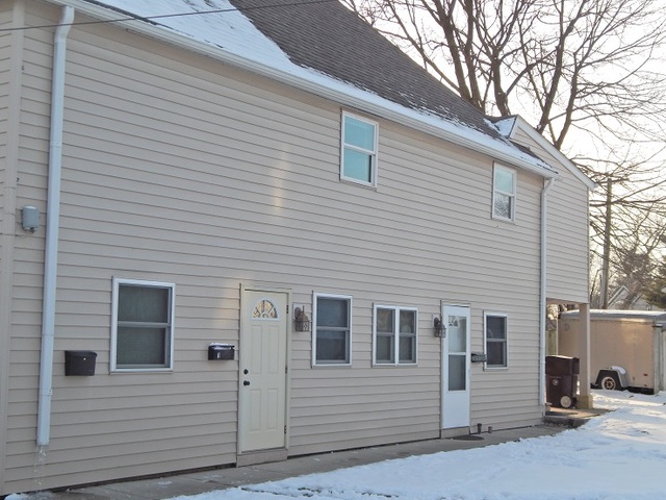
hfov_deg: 34.9
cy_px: 250
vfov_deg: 26.6
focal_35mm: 55
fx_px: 1058
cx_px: 333
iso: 125
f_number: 3.8
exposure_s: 1/500
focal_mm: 9.7
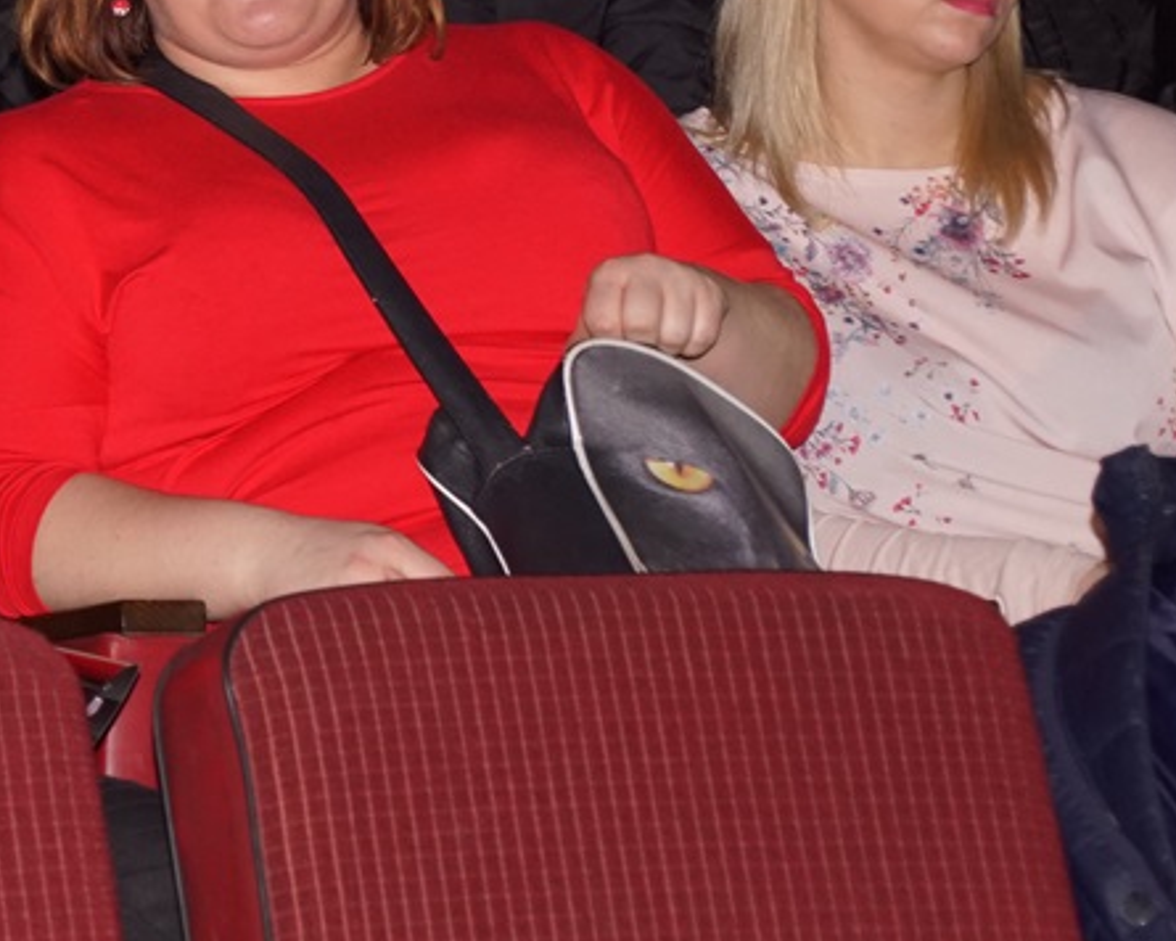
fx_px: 6613
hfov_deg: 10.1
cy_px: 239
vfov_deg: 8.1
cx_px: 21
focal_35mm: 190
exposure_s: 1/60
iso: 800
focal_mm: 60
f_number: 5
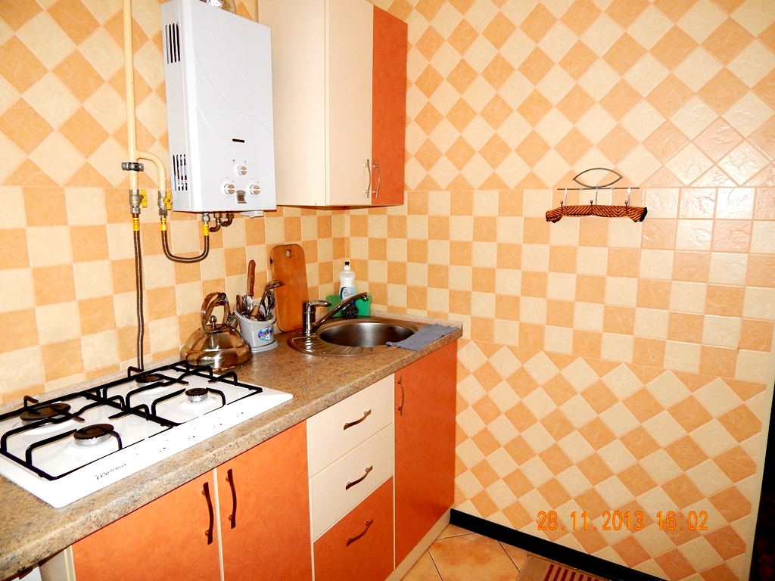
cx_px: 388
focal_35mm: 23
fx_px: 515
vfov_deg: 58.9
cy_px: 290
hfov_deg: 73.9
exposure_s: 1/30
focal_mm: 4.1
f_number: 3
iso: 200
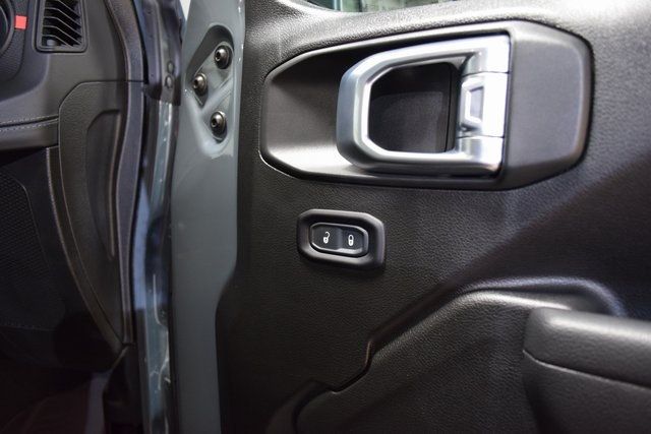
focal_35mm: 27
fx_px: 488
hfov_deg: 67.4
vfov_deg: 48.0
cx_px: 326
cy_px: 217
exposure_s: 1/30
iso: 2000
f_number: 3.5
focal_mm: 18
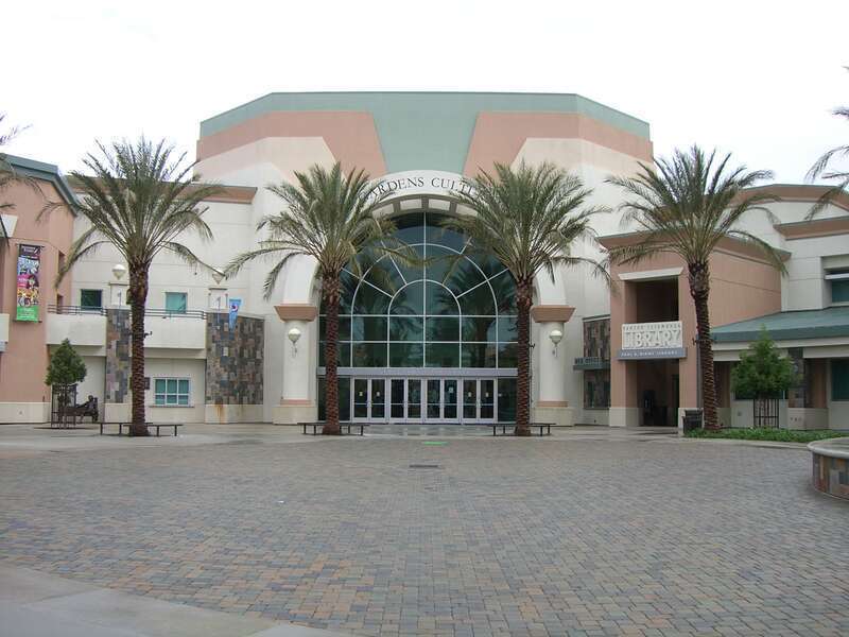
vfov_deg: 37.7
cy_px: 318
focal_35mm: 38
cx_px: 424
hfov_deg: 49.0
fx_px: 932
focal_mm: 6.2
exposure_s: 1/320
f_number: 2.7
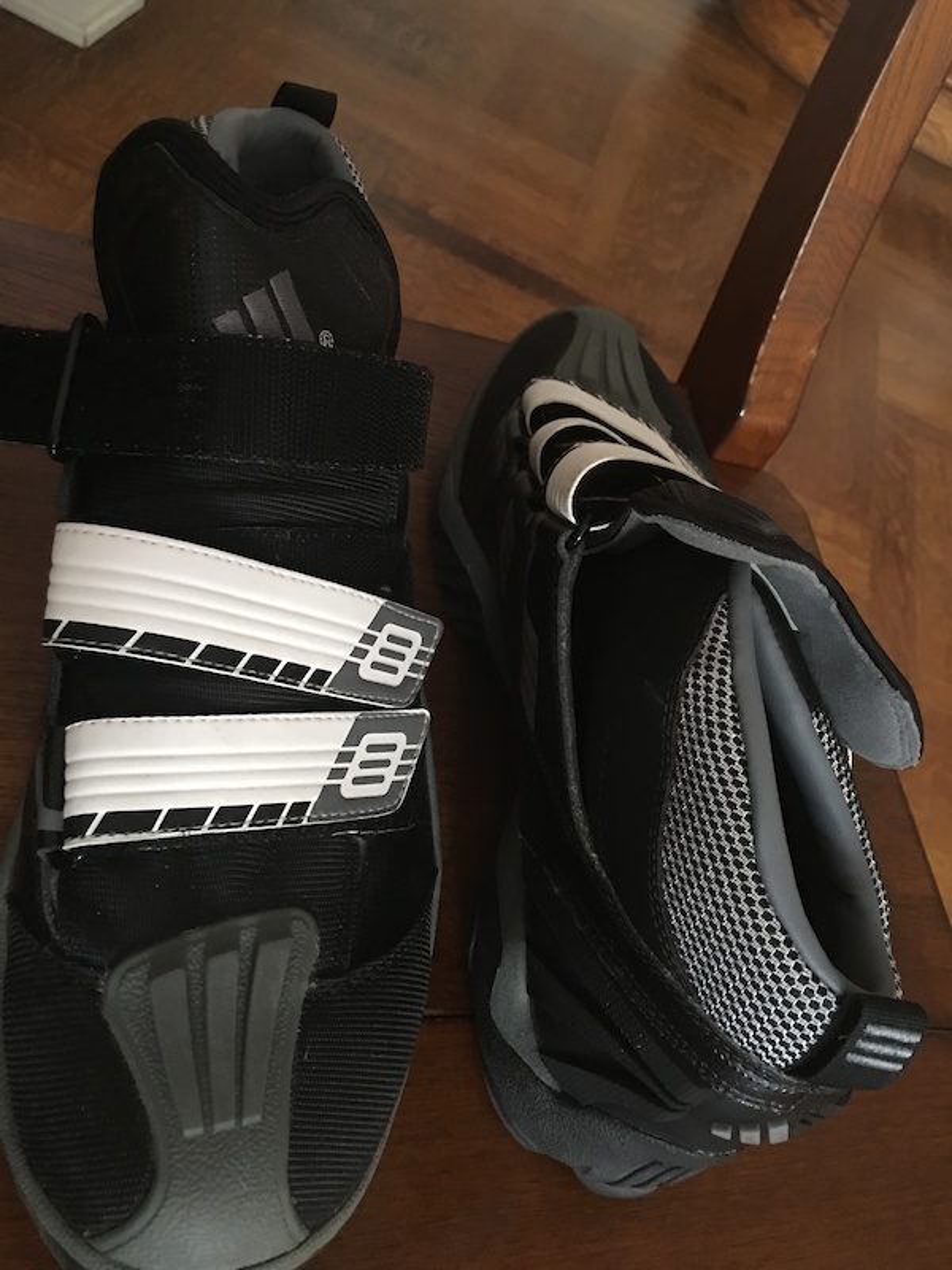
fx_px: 1063
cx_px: 476
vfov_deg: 61.7
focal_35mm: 29
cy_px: 635
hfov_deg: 48.2
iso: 80
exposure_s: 1/4
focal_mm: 4.15
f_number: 2.2
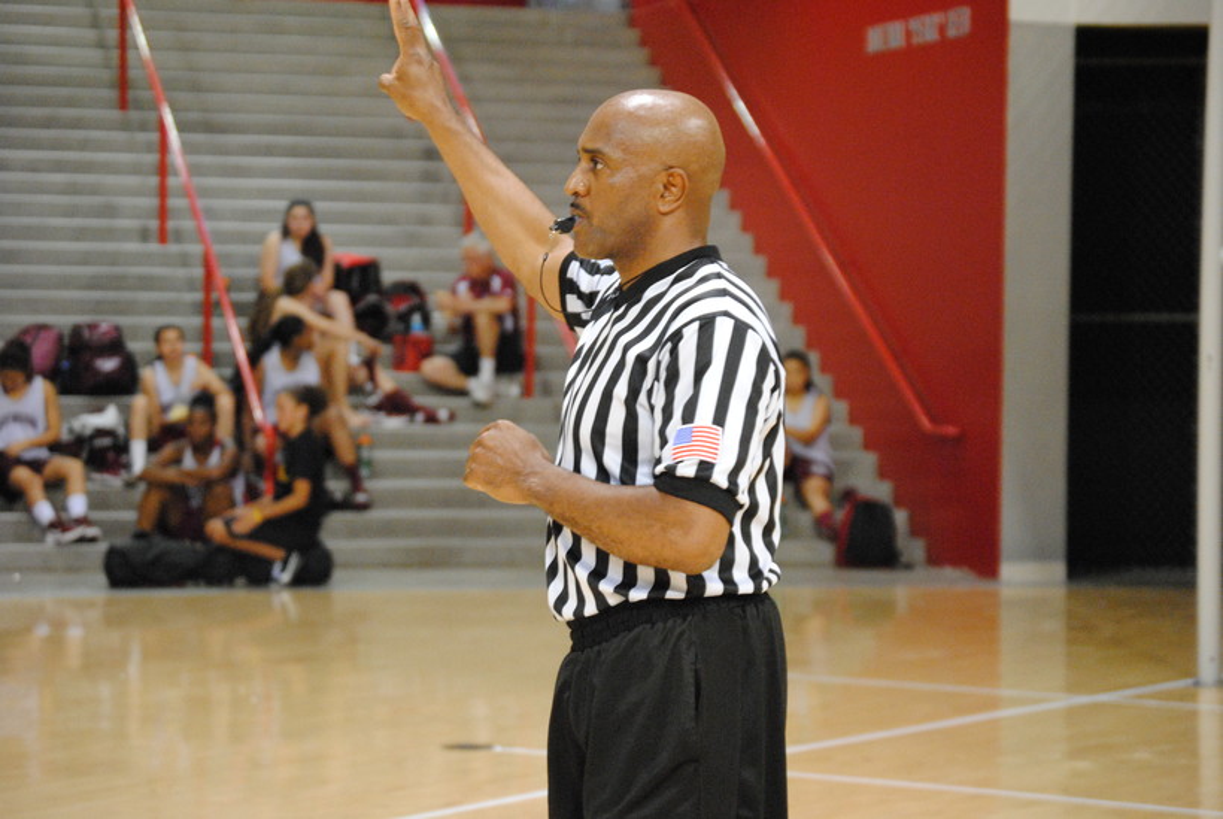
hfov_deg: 17.5
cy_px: 410
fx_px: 3980
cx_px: 612
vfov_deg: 11.7
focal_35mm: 117
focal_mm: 78
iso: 1600
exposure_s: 1/80
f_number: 4.5
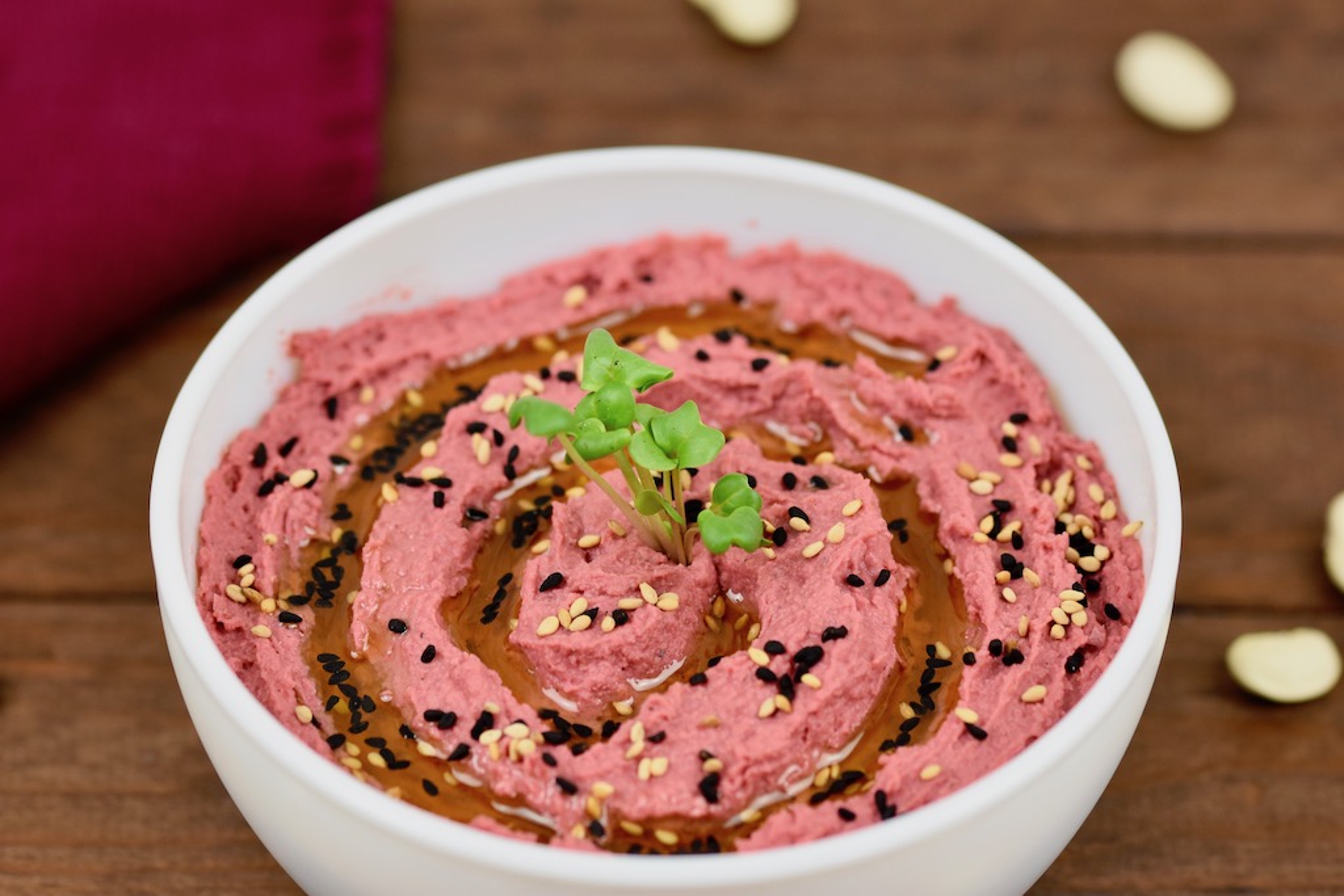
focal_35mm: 158
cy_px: 448
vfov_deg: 8.7
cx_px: 672
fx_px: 5880
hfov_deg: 13.0
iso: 400
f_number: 5.6
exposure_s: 1/125
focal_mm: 105
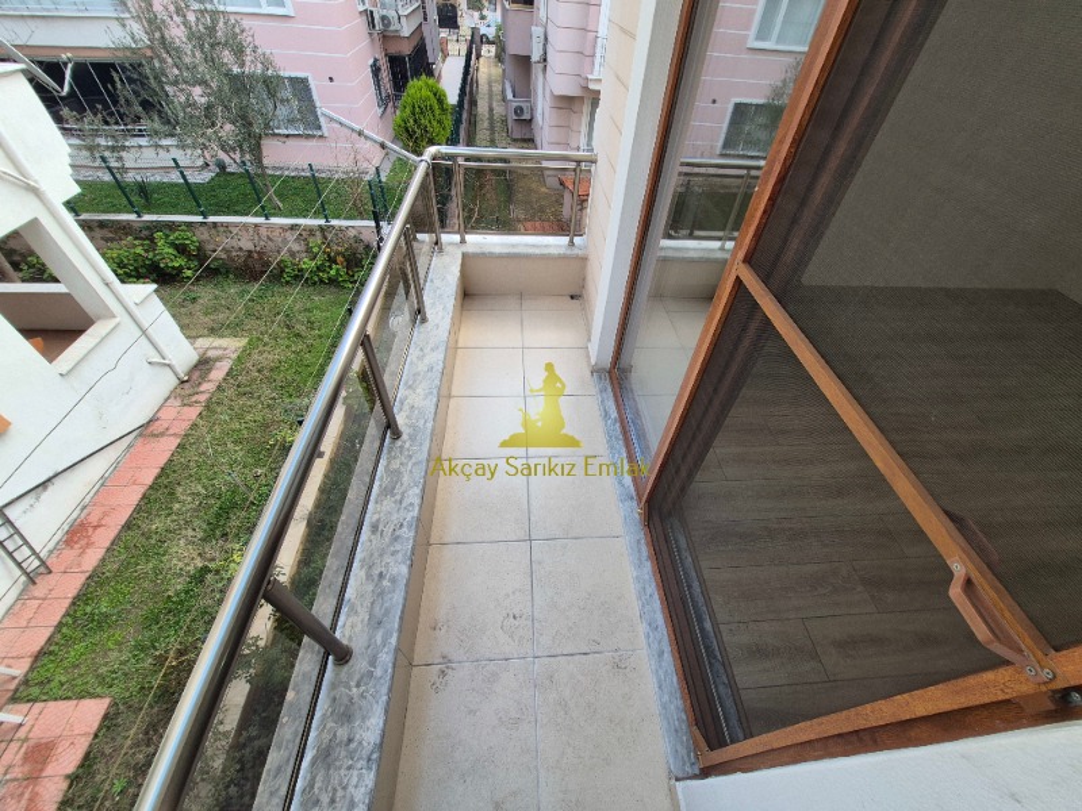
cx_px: 541
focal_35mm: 13
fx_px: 406
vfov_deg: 89.9
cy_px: 406
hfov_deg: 106.2
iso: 50
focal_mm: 1.74
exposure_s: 1/203
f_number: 2.2
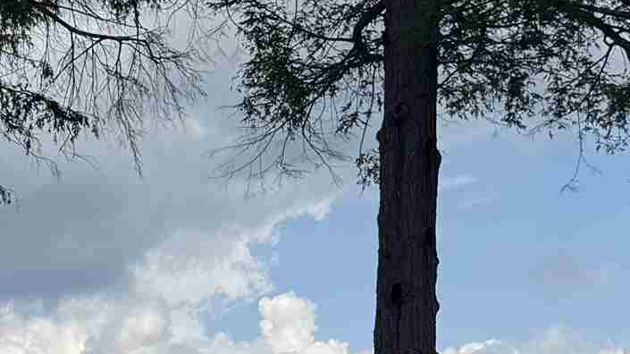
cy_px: 685
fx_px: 1904
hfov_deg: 17.0
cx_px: -315
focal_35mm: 114
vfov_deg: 9.9
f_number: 1.78
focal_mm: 6.76
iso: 80
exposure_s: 1/4310
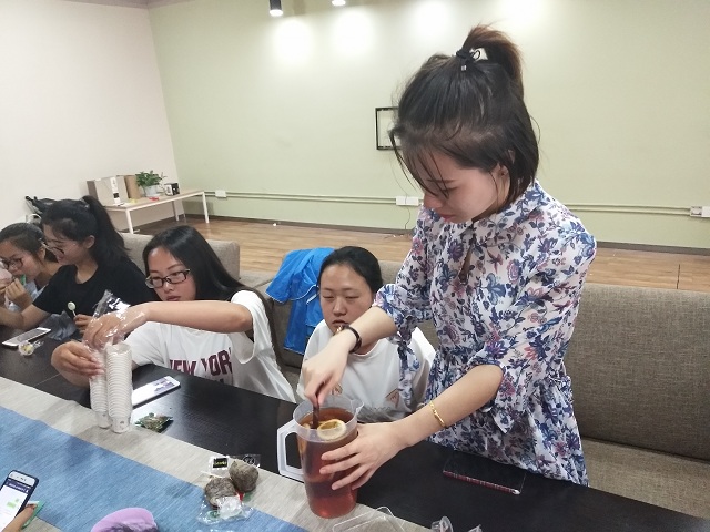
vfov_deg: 53.1
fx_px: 533
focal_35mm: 26
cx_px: 355
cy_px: 266
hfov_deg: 67.3
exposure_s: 1/25
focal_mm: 3.88
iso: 640
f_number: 2
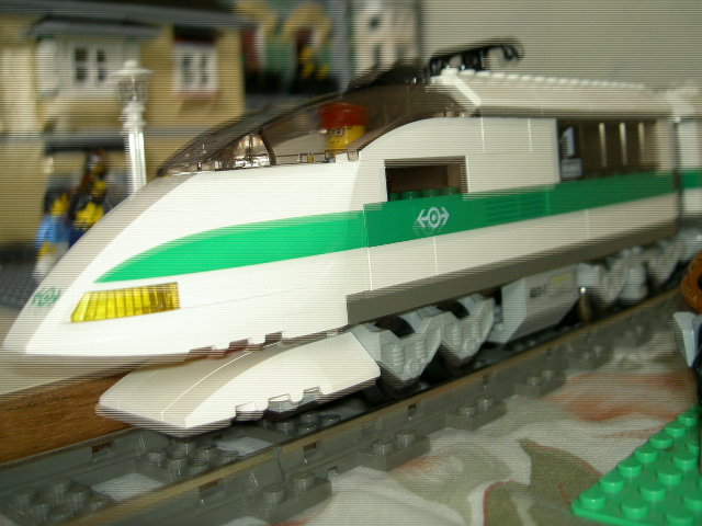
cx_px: 351
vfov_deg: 36.8
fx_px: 791
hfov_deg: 47.9
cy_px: 263
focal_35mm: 39
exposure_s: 1/60
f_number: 2.8
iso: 50
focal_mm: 8
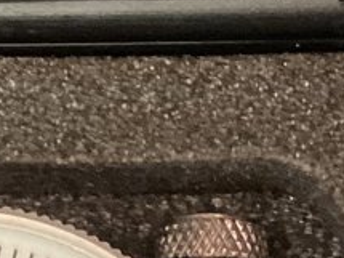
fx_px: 2165
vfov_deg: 6.6
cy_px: 539
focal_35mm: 218
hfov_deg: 9.1
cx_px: 217
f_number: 2.4
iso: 320
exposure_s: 1/25
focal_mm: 3.3
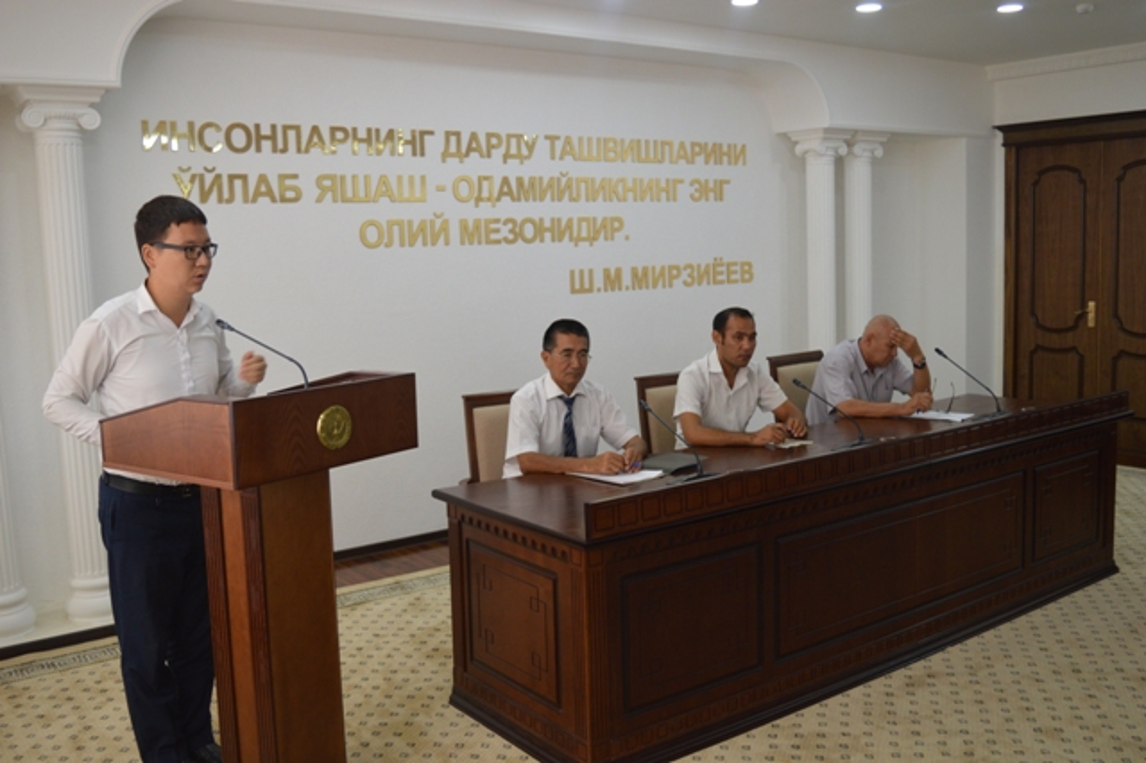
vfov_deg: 39.9
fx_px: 1050
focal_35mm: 33
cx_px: 573
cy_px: 382
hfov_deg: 57.2
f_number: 3.8
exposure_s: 1/60
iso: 560
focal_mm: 22
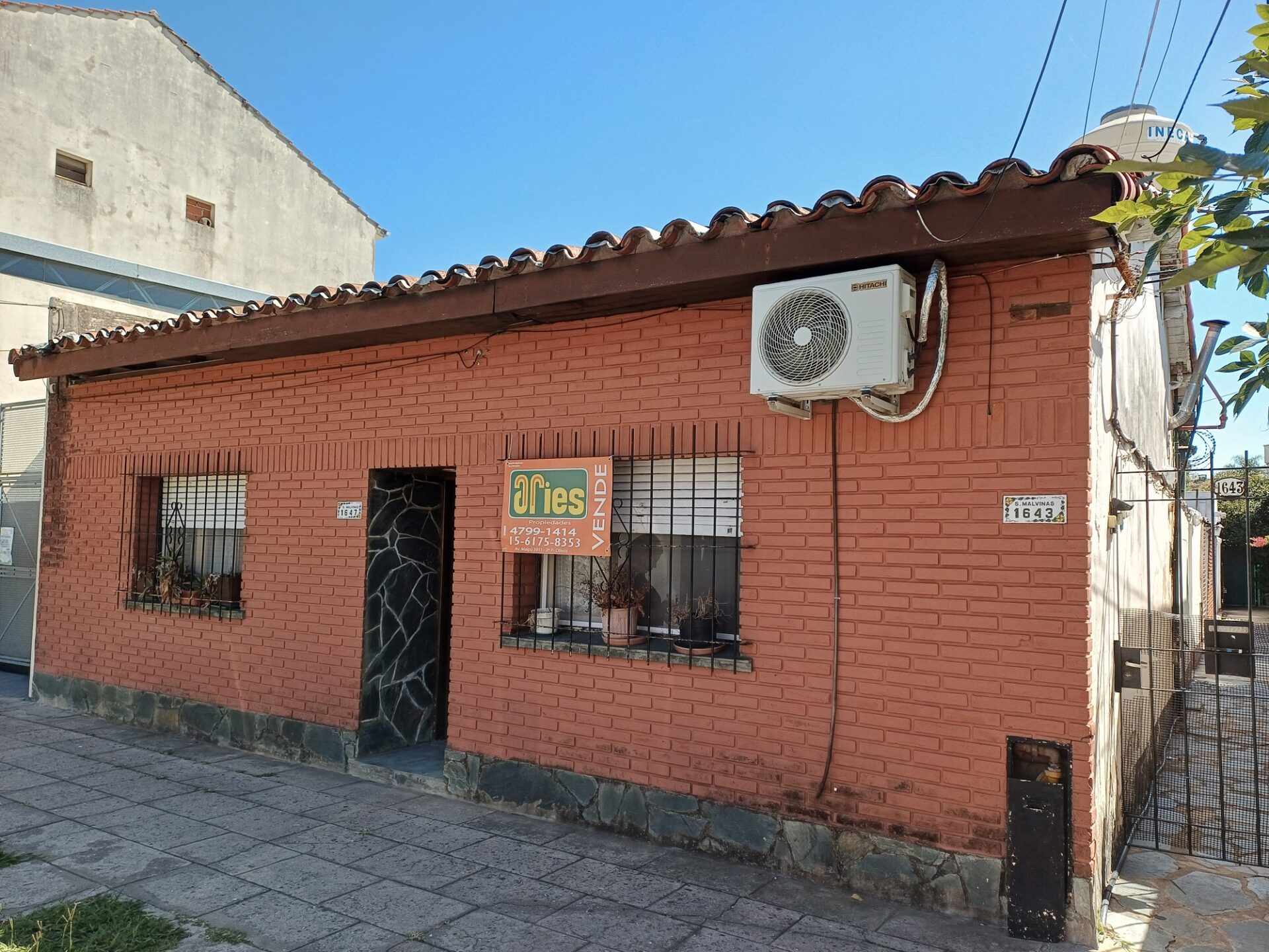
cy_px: 476
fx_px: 916
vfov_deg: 54.9
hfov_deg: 69.4
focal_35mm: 25
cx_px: 634
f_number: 1.8
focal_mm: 4.65
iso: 50
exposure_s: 1/547
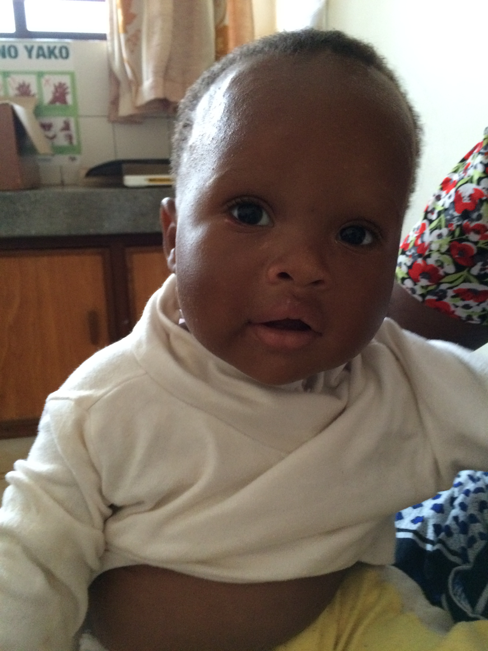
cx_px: 244
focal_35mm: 29
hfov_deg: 48.2
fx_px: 545
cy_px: 326
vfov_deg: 61.7
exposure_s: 1/25
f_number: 2.2
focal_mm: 4.15
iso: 320
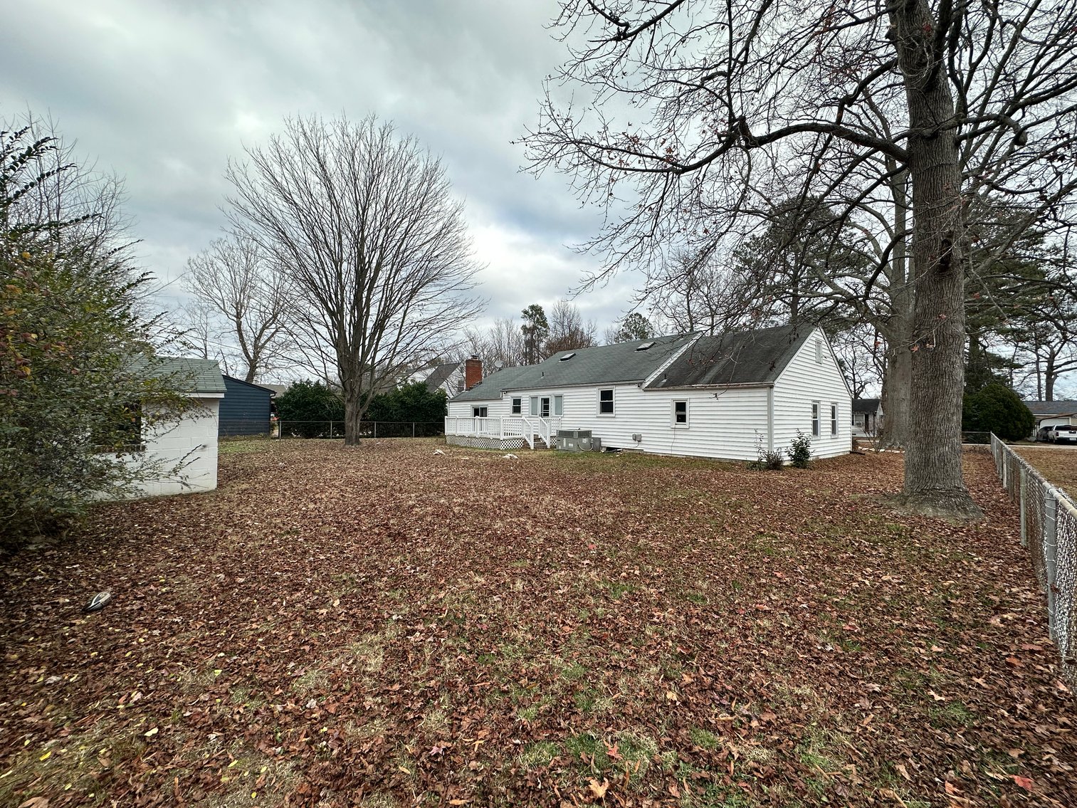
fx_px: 436
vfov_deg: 85.7
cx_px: 538
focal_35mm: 14
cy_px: 404
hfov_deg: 102.1
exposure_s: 1/711
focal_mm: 2.22
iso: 40
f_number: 2.2
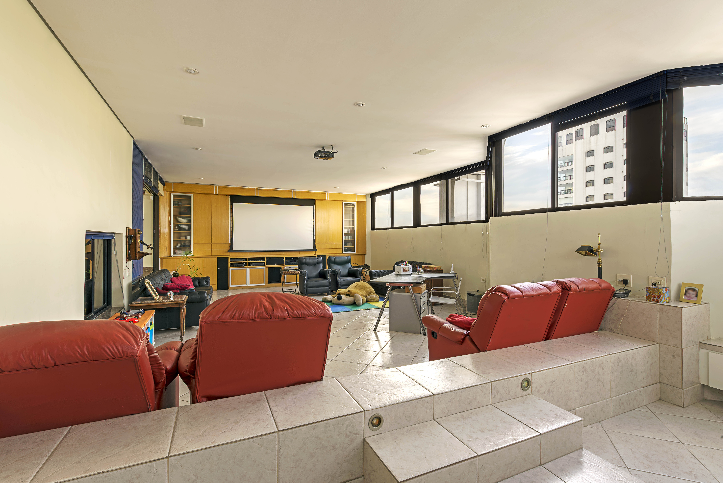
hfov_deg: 96.7
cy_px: 242
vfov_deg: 73.8
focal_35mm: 16
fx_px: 321
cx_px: 362
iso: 100
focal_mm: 16
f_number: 20
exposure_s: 8
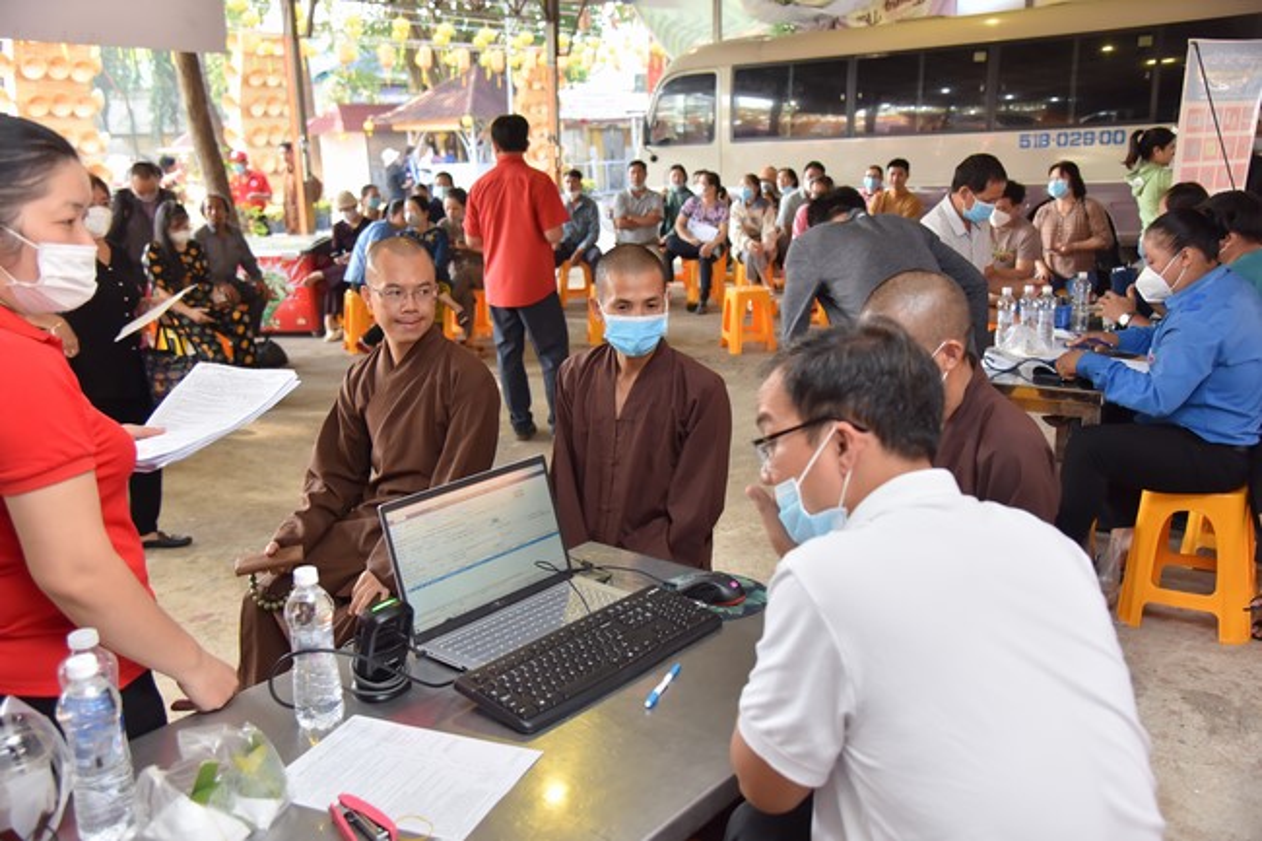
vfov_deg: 41.1
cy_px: 420
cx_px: 631
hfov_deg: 58.7
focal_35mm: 32
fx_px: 1121
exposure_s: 1/160
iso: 800
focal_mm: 32
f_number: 4.5
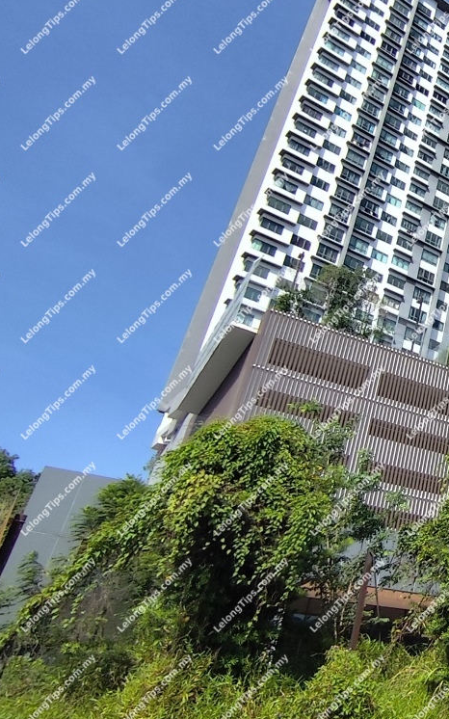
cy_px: 300
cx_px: 612
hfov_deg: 29.3
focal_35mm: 33
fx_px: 646
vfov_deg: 57.8
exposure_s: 1/1748
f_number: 2.2
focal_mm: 1.65
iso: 50
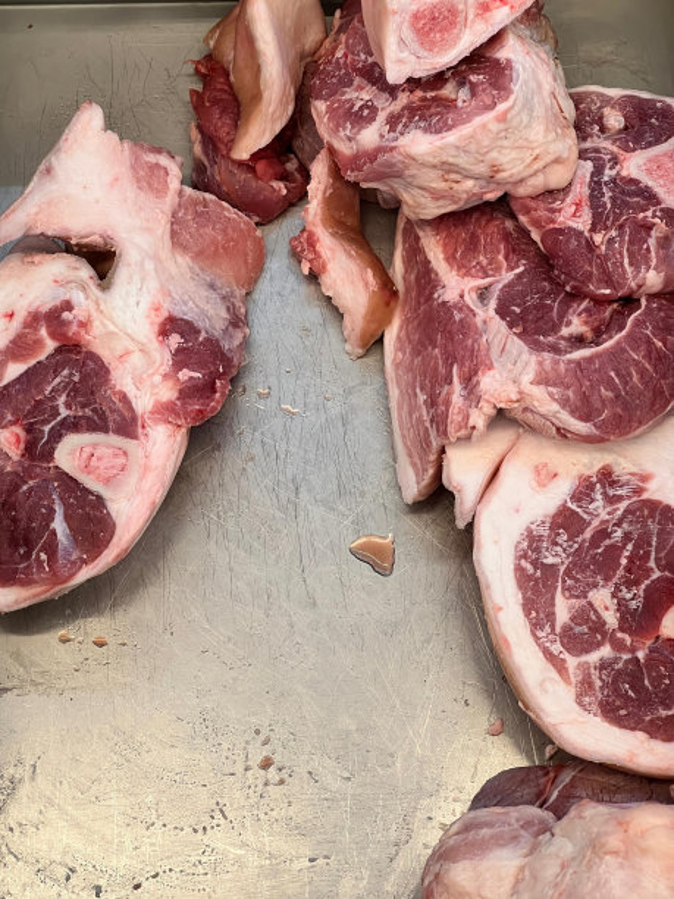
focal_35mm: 77
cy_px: 450
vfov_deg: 25.3
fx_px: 1999
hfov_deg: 19.1
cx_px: 337
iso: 160
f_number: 2.8
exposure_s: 1/100
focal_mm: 9
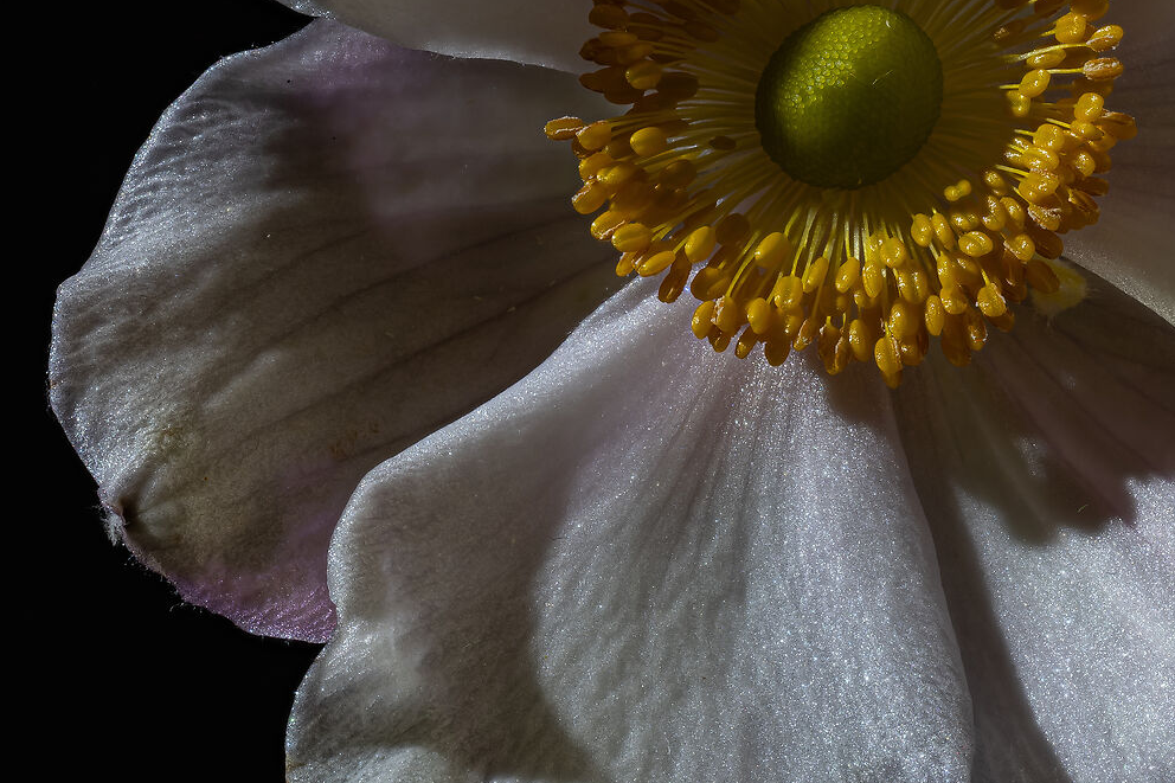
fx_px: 8288
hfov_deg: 8.1
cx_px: 791
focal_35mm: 254
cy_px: 155
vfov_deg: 5.4
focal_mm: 105
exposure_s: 1/5
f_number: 14
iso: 100
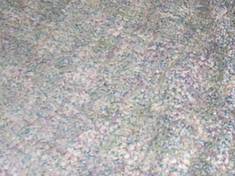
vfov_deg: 17.3
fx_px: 577
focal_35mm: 85
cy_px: 47
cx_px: 224
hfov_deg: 22.3
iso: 50
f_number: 2.8
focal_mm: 5.8
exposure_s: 1/60.1
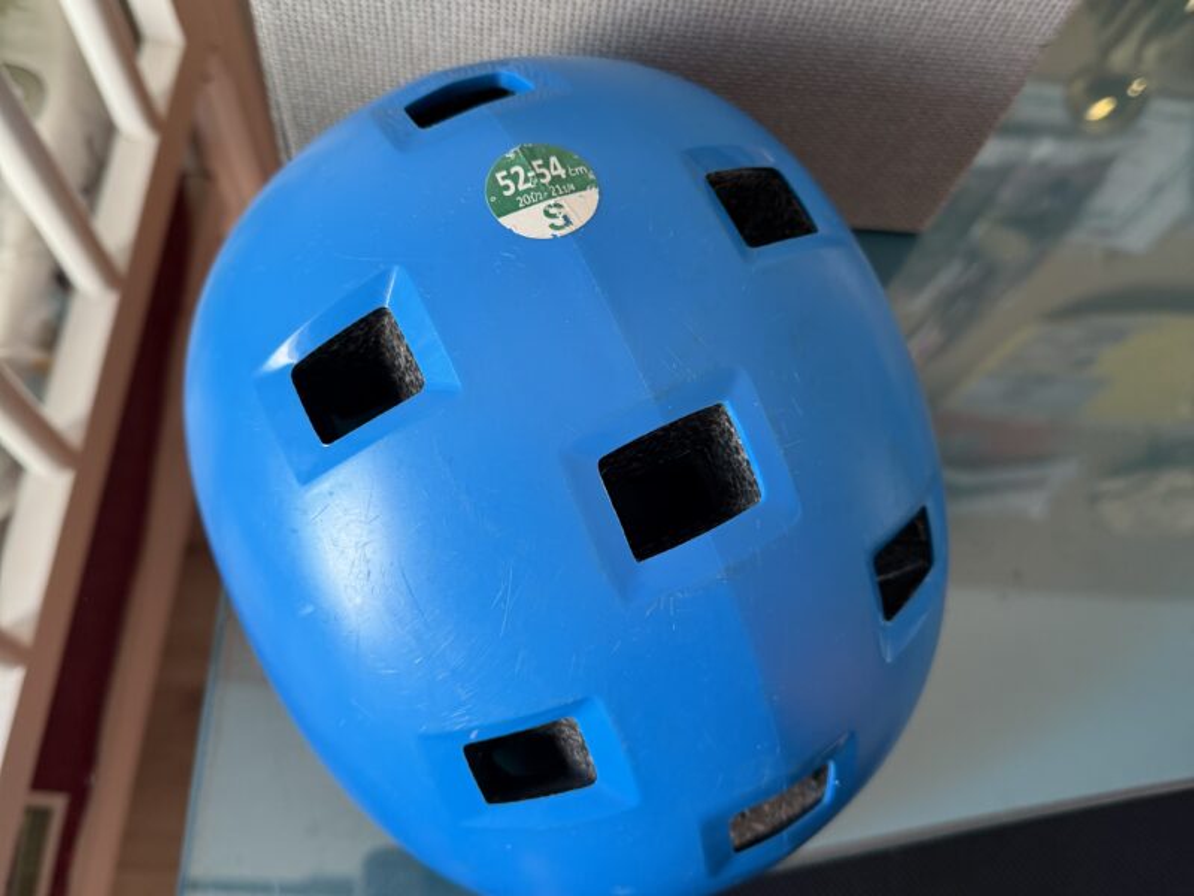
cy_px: 448
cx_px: 597
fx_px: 828
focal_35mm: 24
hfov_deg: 71.6
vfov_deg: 56.8
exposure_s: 1/64
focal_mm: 6.76
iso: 200
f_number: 1.78
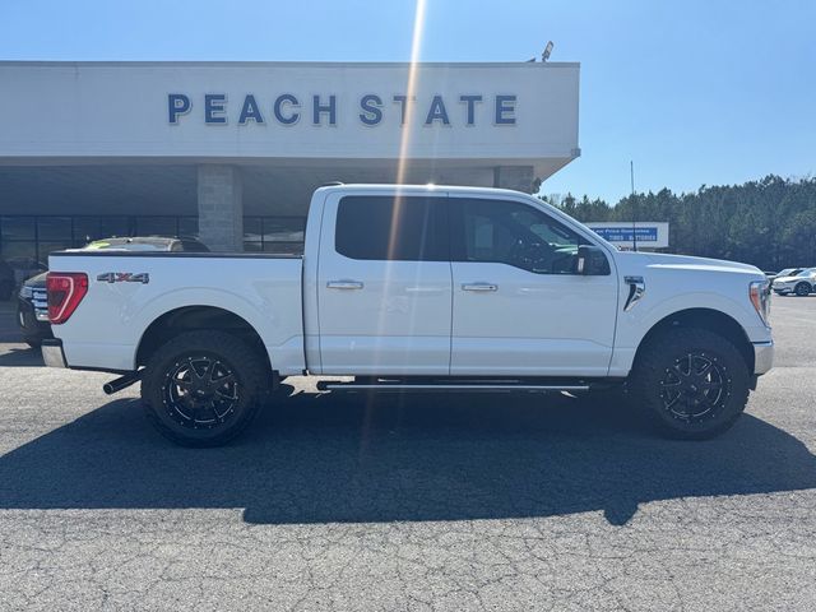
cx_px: 408
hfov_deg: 71.6
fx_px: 566
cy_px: 306
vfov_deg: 56.8
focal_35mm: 24
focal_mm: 6.76
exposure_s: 1/4049
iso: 80
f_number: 1.78
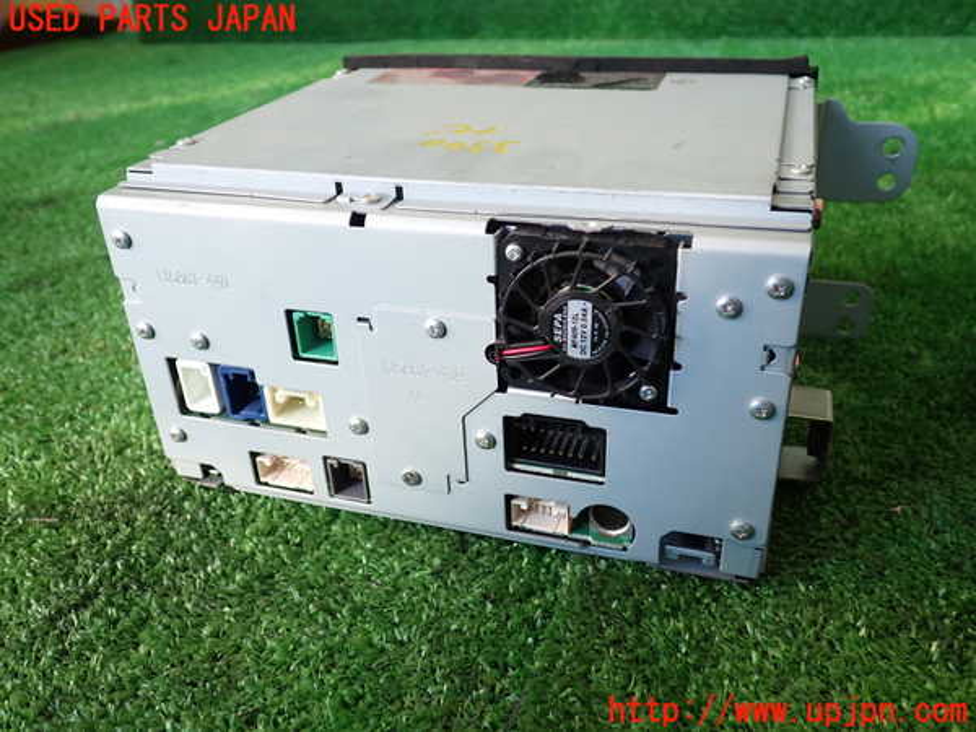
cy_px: 366
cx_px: 488
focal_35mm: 30
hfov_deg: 60.0
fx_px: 846
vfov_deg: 46.8
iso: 200
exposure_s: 1/100
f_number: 2.3
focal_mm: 5.4
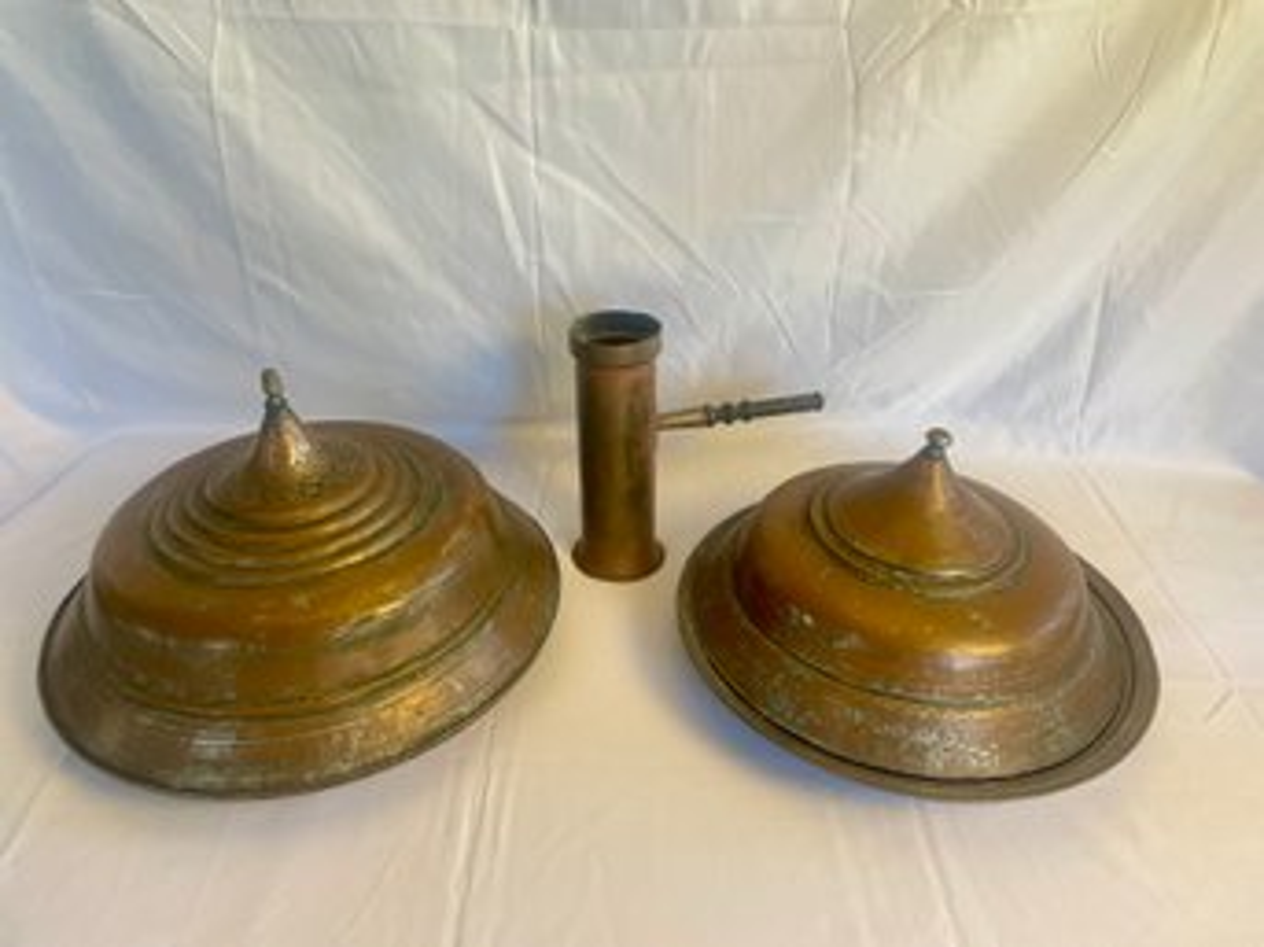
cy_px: 474
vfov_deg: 53.0
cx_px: 632
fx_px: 949
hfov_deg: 67.3
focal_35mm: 26
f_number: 1.6
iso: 64
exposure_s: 1/120
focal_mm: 4.2
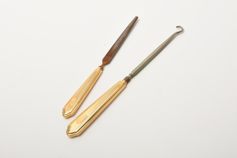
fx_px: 415
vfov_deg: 21.6
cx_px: 118
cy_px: 79
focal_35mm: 63
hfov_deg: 31.9
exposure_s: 1/160
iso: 100
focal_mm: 42
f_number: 18
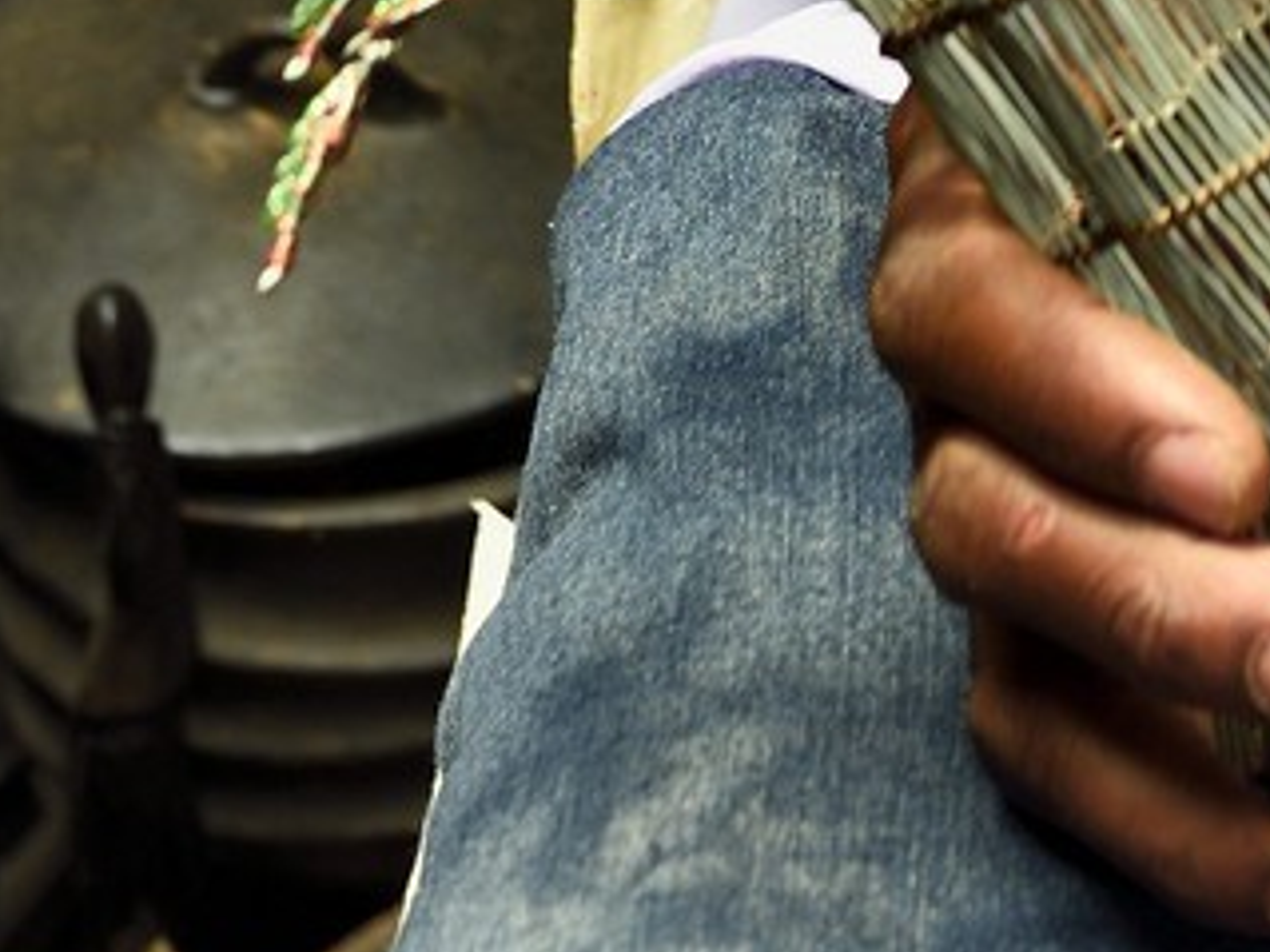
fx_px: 9902
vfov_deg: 5.2
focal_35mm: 270
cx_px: 1728
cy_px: -2075
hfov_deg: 7.3
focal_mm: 56
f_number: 5.6
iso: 200
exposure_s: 1/80
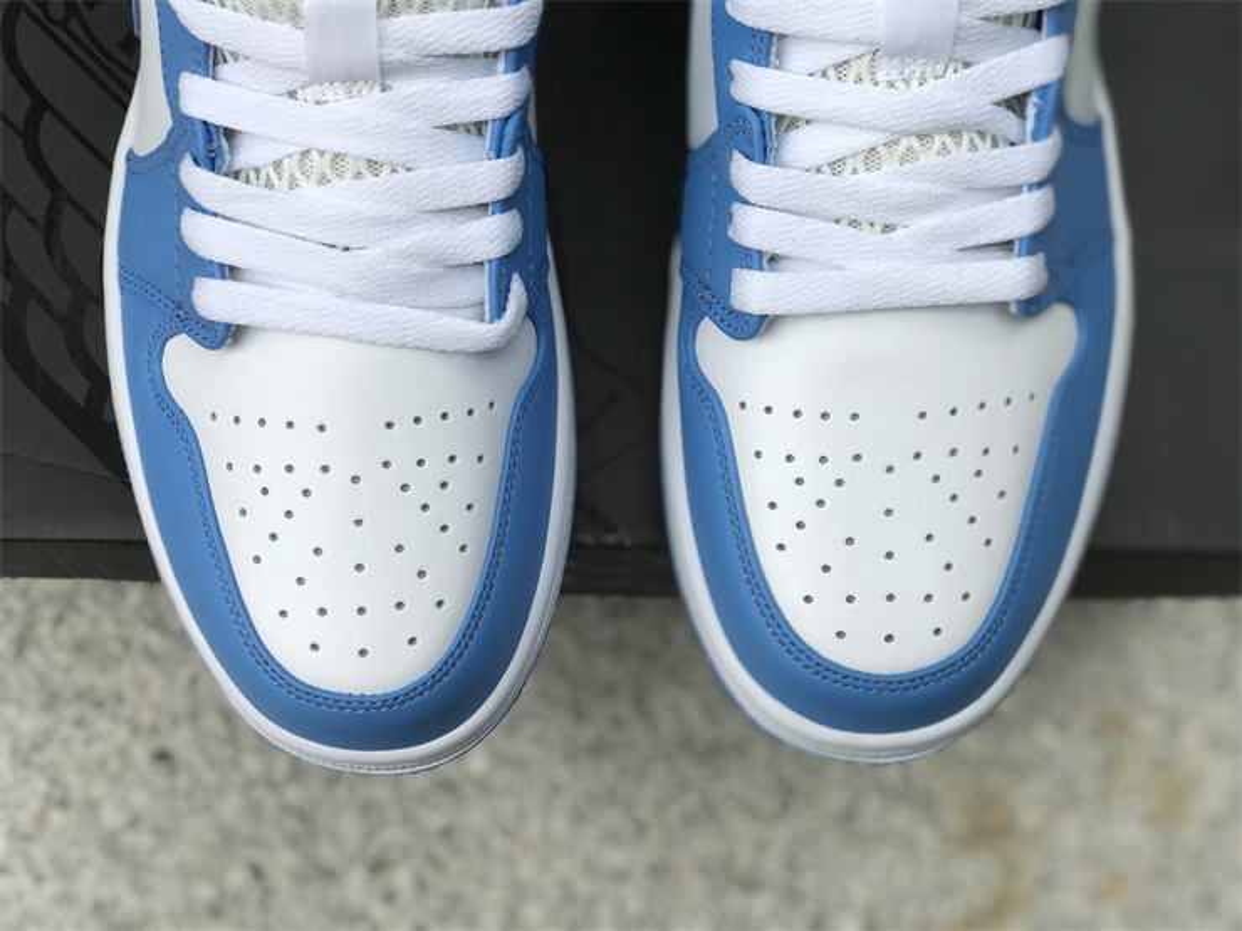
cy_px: 466
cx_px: 621
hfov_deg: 33.8
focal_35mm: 57
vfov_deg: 25.7
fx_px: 2045
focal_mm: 6.6
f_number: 2.8
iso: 20
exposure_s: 1/277
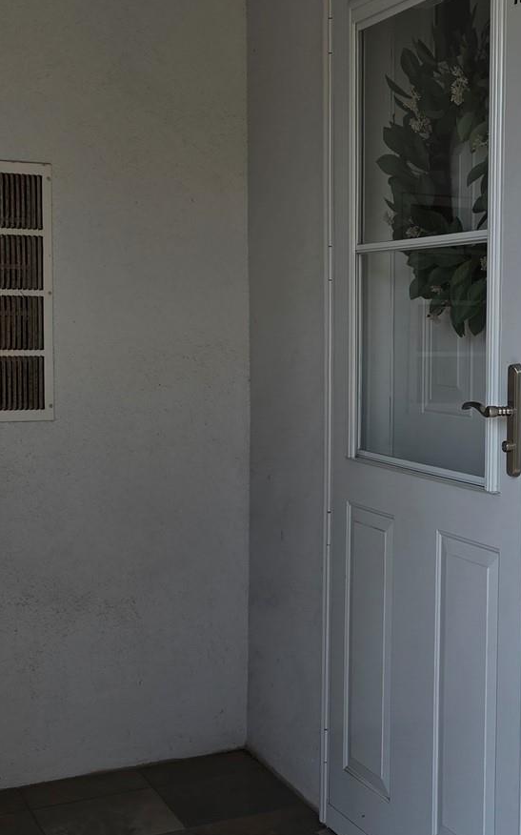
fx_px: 1296
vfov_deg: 35.7
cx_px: 487
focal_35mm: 57
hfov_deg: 22.1
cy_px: 422
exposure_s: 1/180
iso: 12
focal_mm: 6.3
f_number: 1.7
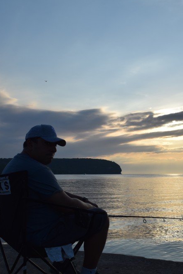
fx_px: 343
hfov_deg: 29.6
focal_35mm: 45
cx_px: 123
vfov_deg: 43.6
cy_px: 150
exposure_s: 1/500
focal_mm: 22
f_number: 11
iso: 200
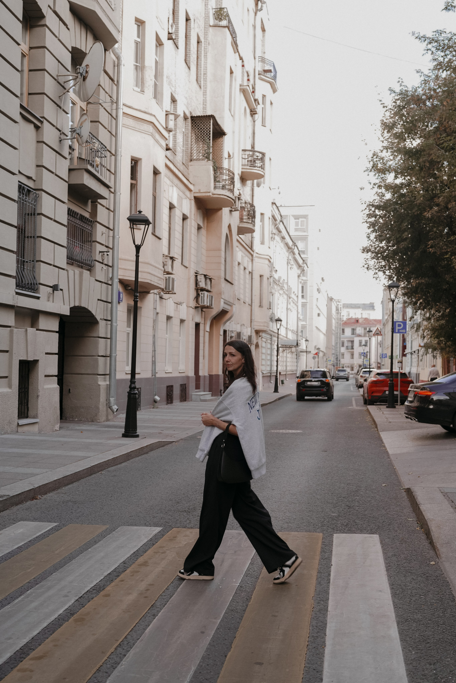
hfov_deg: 33.4
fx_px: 760
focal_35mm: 40
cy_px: 342
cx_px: 228
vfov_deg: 48.5
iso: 250
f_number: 4
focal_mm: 40
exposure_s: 1/160
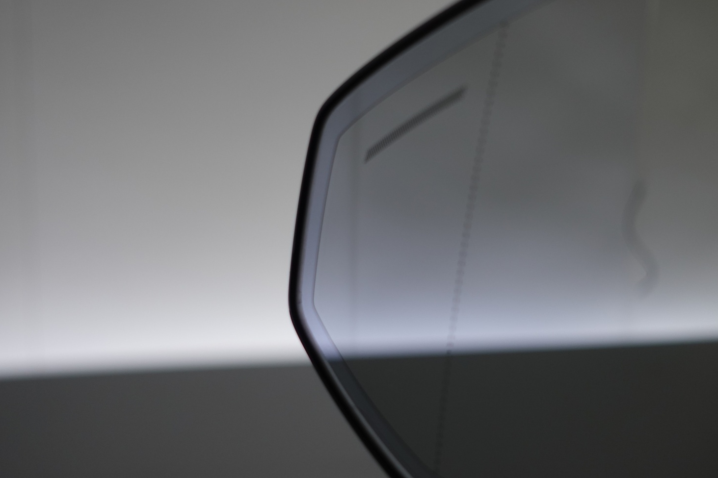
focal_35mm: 72
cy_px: 234
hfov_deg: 28.1
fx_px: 1436
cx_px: 392
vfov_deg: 18.9
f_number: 2.8
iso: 200
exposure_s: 1/80
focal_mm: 24
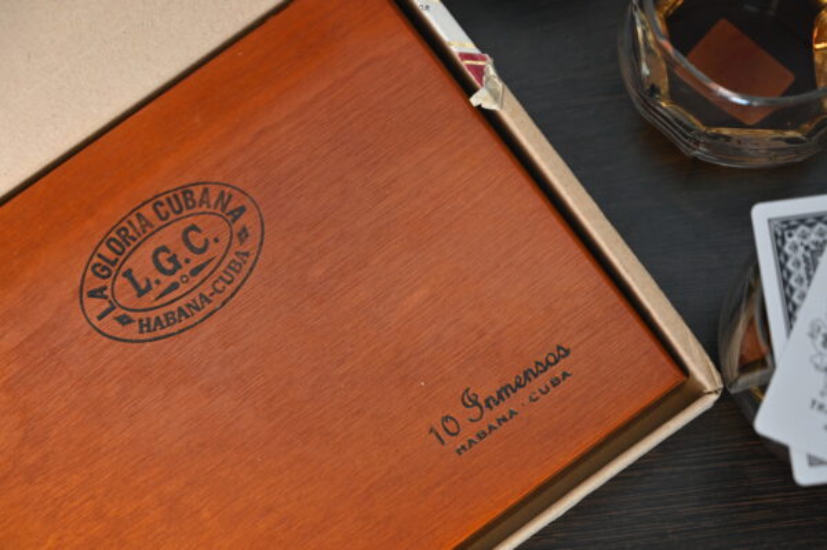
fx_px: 1607
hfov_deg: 28.9
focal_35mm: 70
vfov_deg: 19.4
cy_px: 275
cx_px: 414
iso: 1600
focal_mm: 70
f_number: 4.5
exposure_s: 1/80
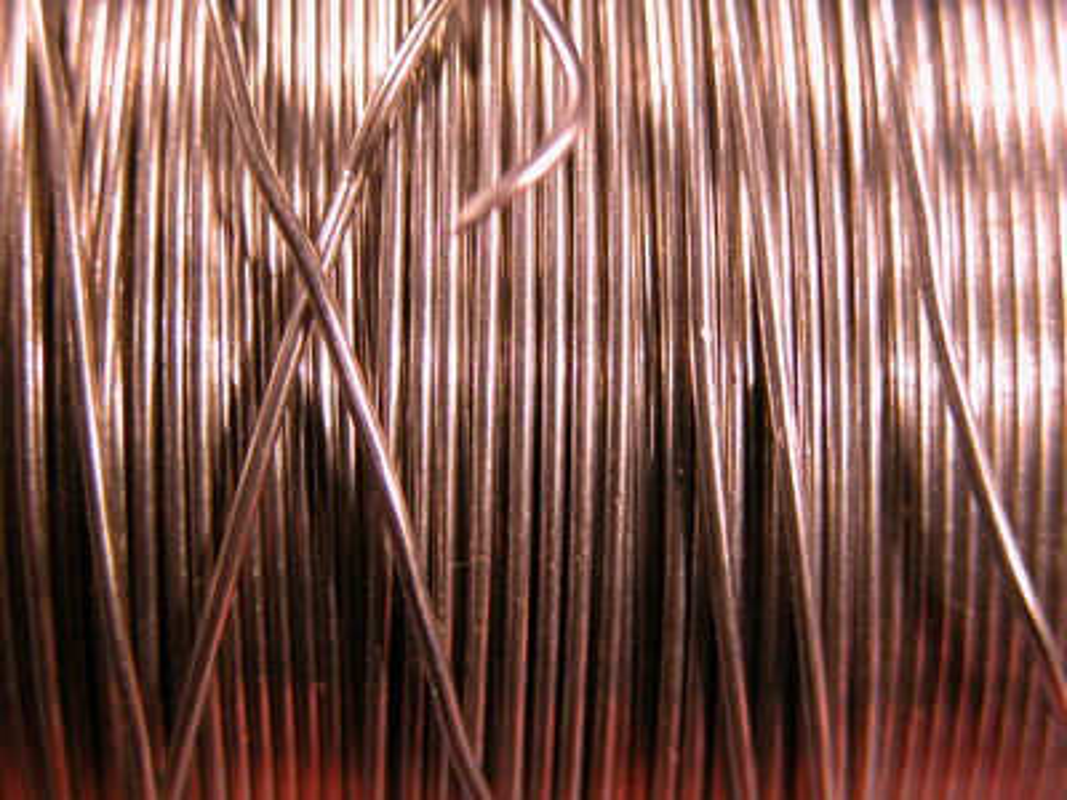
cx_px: 534
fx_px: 3298
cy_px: 400
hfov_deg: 18.4
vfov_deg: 13.8
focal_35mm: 107
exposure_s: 1/20.5
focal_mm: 27.3
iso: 100
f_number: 3.7
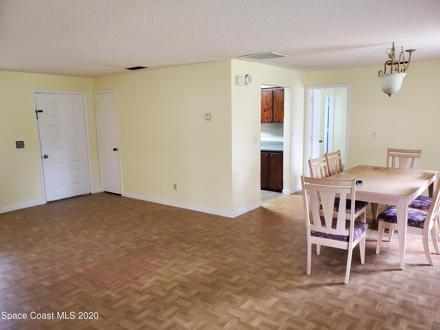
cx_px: 220
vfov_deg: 53.1
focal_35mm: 26
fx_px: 330
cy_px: 165
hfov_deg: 67.3
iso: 500
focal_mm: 4.3
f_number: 2.4
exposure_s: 1/39
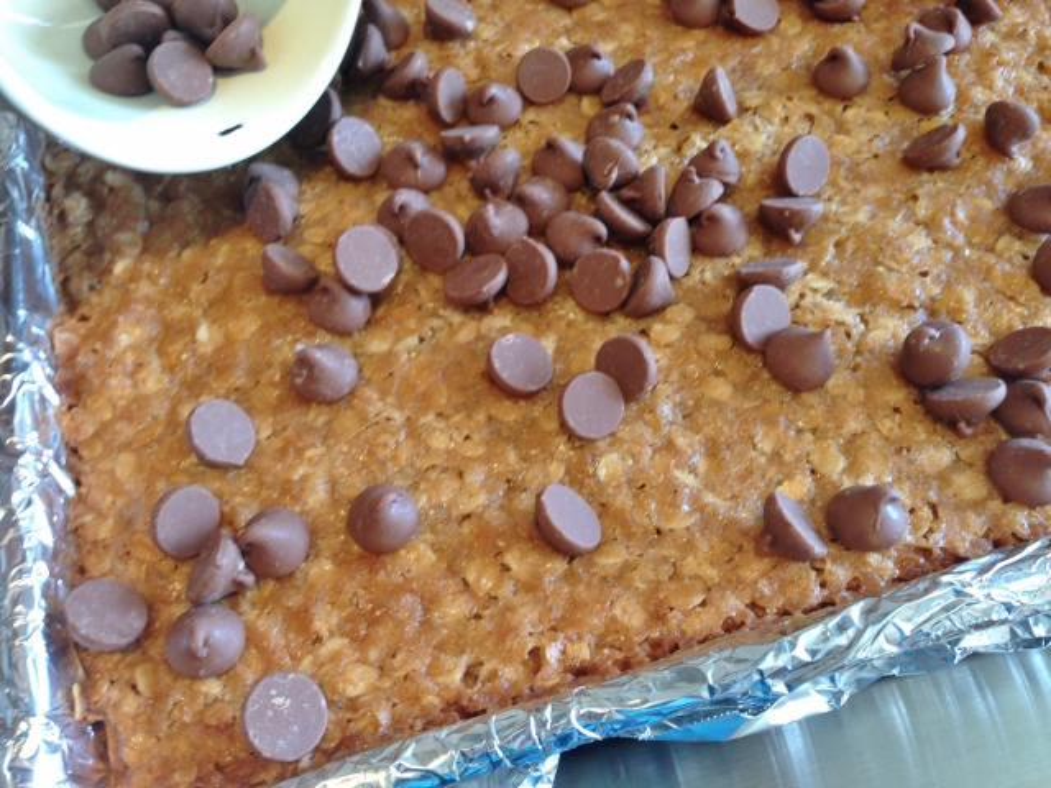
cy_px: 394
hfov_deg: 55.4
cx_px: 526
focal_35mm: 33
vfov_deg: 42.9
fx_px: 1002
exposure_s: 1/20
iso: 100
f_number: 2.4
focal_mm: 4.12
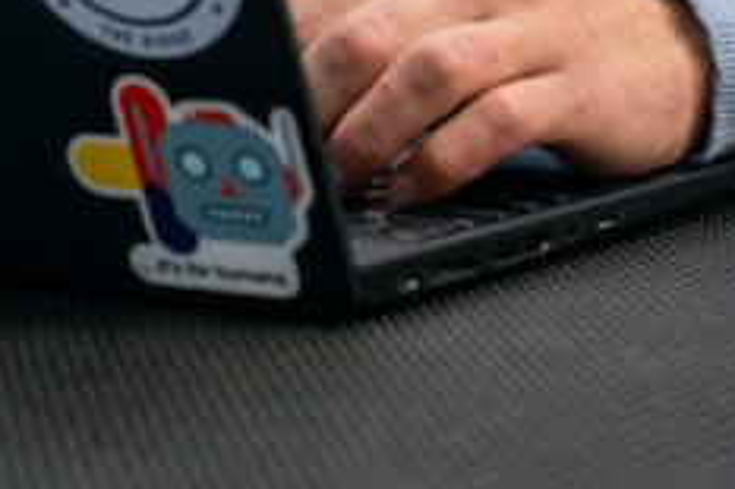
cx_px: -6
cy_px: -568
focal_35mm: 196
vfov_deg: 6.7
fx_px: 3999
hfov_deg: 10.4
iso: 160
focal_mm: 38
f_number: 5
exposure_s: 1/200
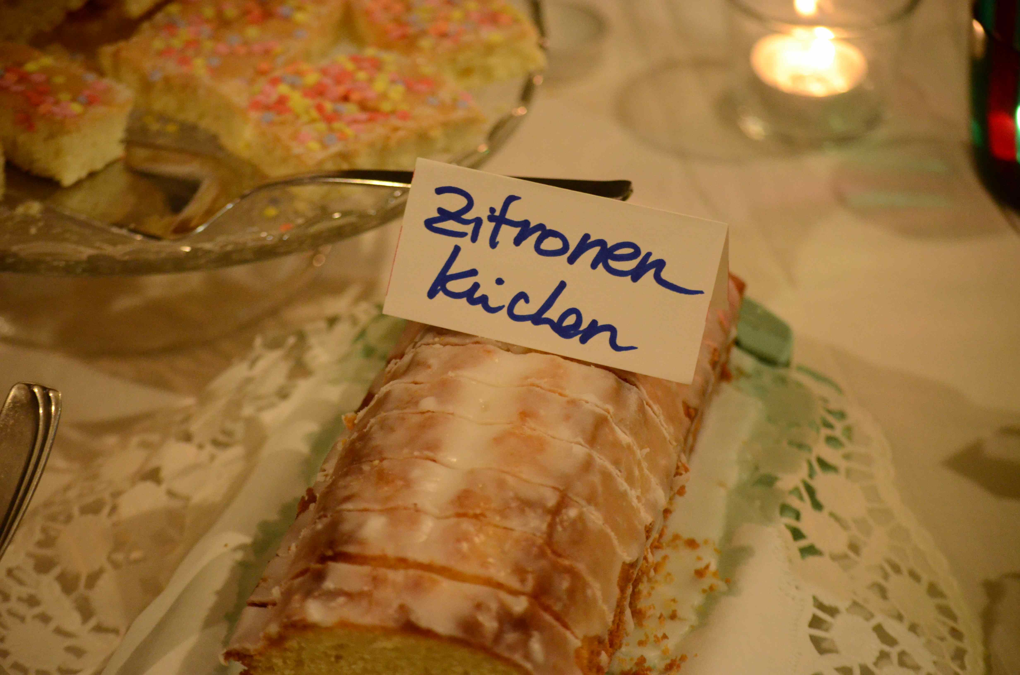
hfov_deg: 20.1
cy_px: 338
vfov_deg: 13.4
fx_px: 2884
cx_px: 510
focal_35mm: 102
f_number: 4.5
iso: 3200
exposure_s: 1/40
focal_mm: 68
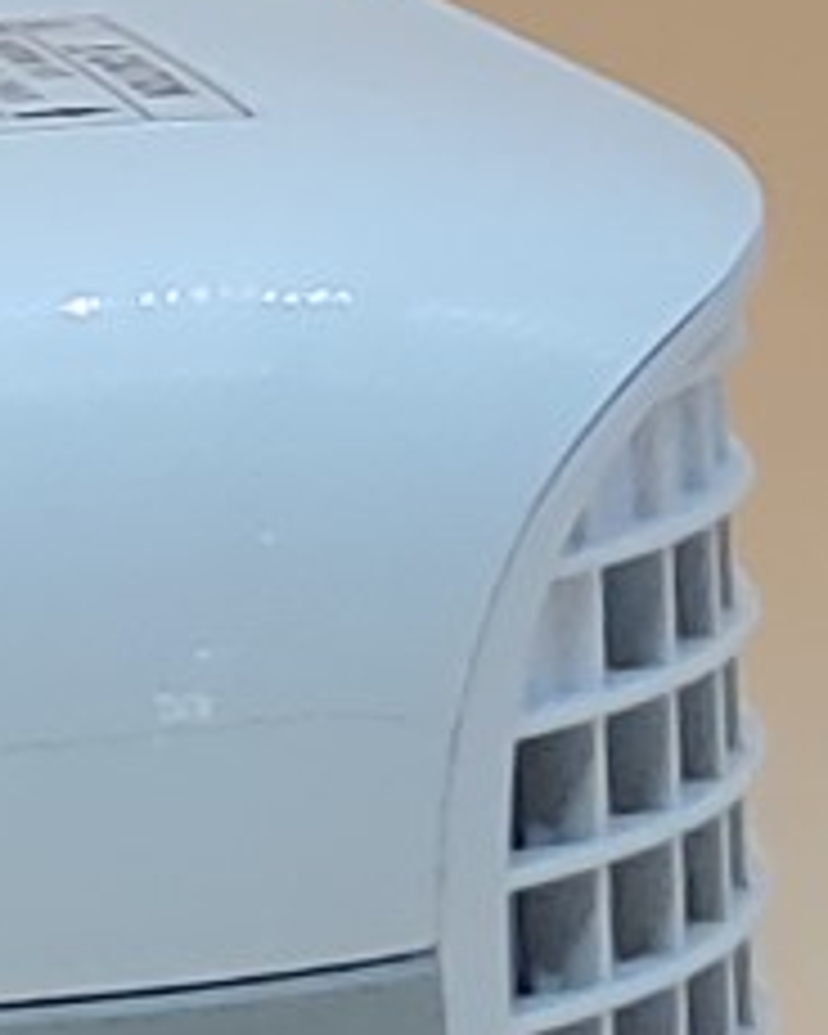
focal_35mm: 299
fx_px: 9159
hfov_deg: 4.9
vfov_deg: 6.4
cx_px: -1683
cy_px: 1071
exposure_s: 1/120
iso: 50
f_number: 1.8
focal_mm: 4.36
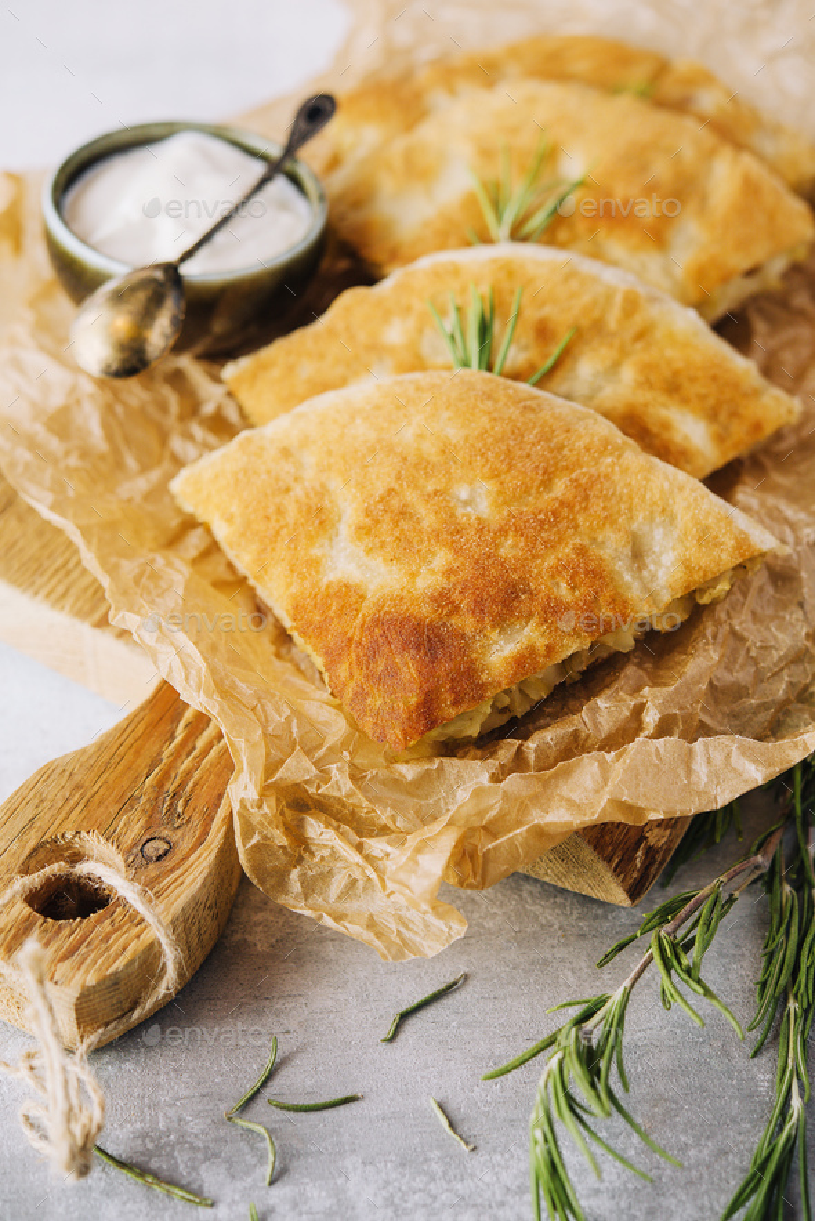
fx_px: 2036
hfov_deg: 22.6
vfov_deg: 33.4
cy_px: 610
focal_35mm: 60
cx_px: 408
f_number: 5
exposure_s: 1/160
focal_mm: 60
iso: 320
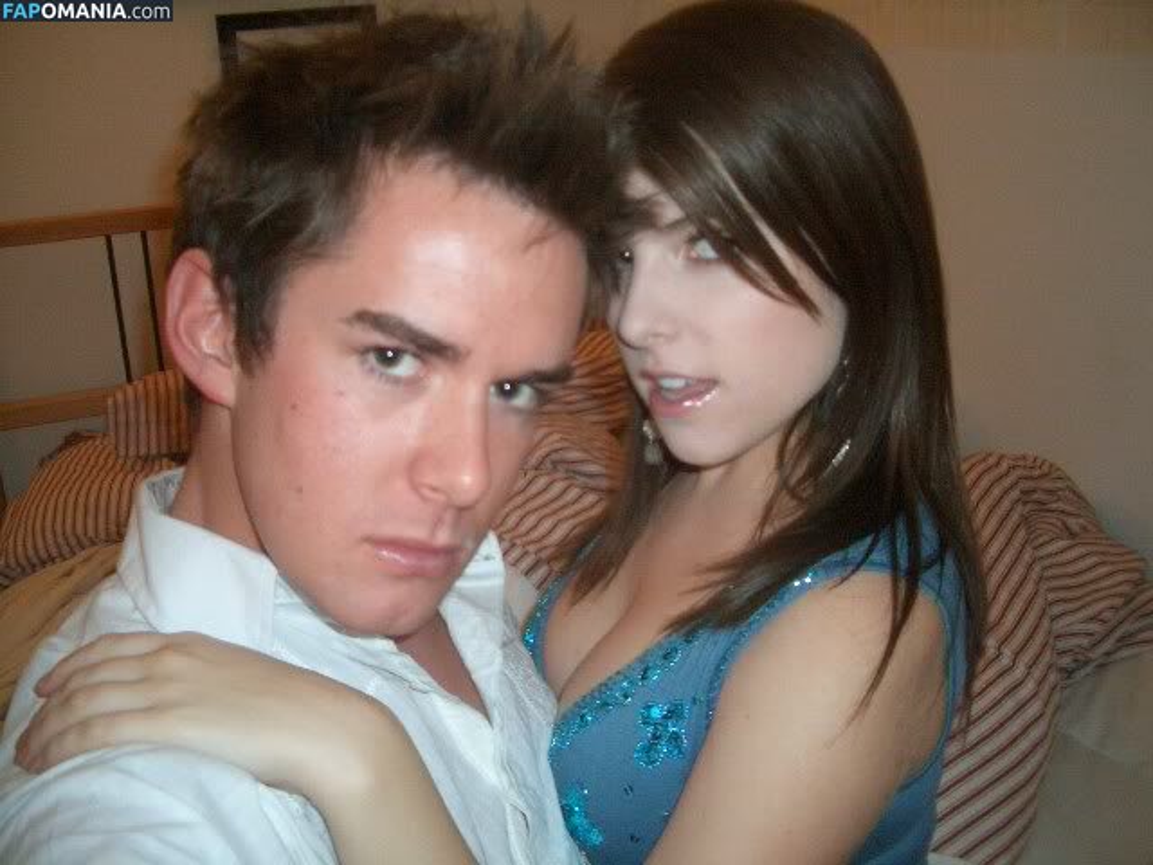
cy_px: 432
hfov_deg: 52.6
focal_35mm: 35
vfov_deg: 40.7
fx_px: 1166
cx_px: 576
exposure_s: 1/60
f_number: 2.6
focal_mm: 5.8
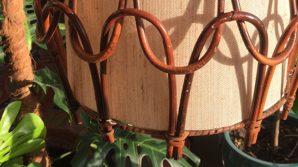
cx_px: 164
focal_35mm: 53
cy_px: -3
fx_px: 419
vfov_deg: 21.7
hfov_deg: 39.1
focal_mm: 4.15
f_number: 2.2
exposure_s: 1/599
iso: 32
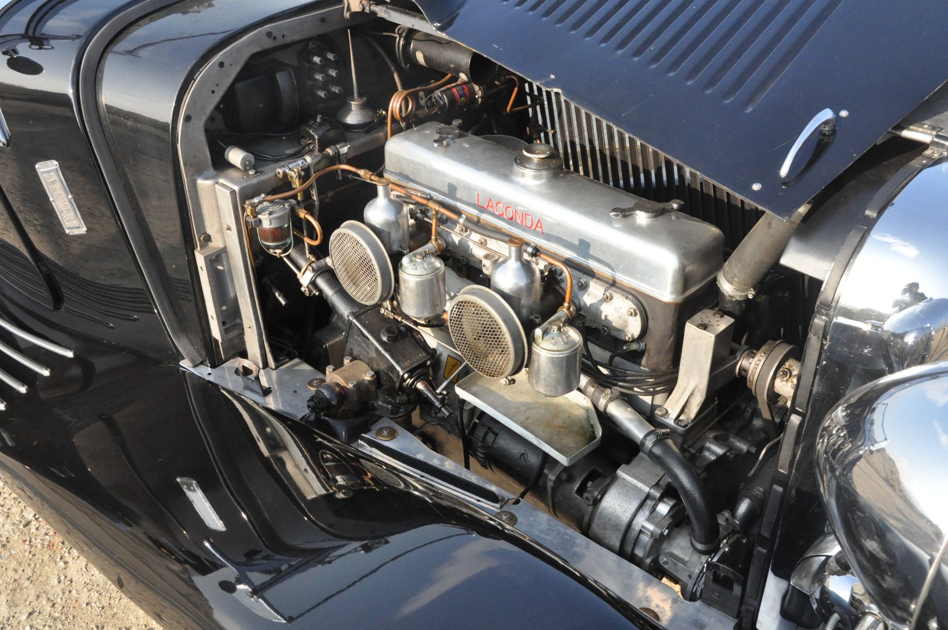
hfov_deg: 57.3
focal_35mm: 33
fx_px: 868
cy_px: 315
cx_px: 474
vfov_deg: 39.9
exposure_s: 1/500
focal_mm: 22
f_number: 11
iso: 1600
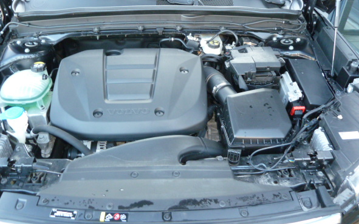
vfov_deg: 40.2
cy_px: 79
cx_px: 165
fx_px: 303
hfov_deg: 61.2
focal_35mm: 31
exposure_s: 1/30
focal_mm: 4.4
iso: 250
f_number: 3.3
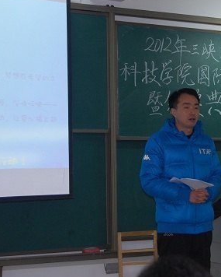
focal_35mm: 95
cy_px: 125
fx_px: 776
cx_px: 181
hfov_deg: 16.1
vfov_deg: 20.2
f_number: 5
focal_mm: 40
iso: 400
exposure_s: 1/60
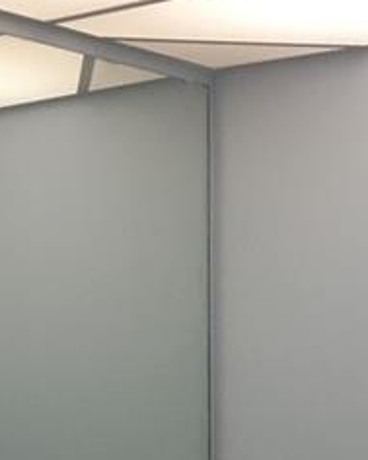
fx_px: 1252
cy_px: 672
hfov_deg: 16.7
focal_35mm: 92
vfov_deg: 18.6
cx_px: 201
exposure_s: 1/30
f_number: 2.2
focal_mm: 4.15
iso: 40
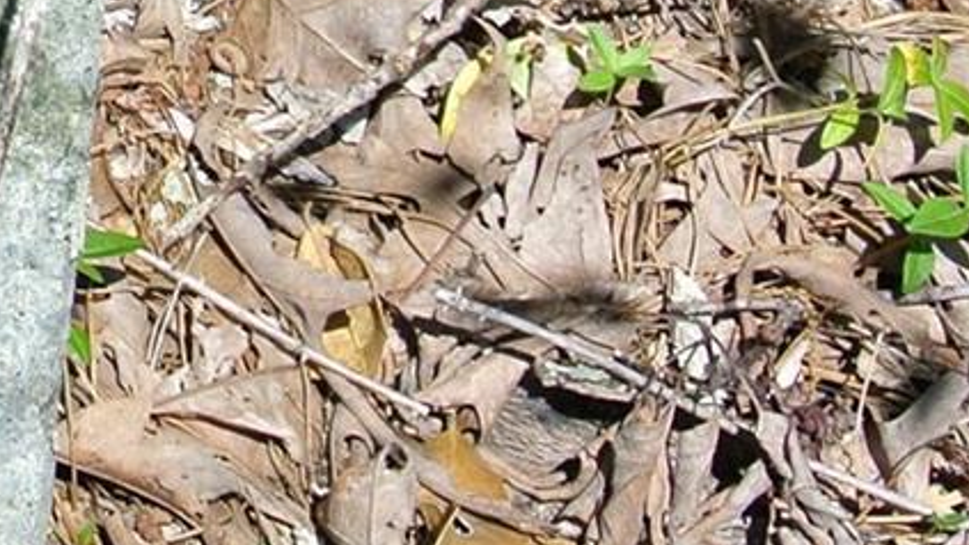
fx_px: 3520
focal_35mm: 137
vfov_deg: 8.8
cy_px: 103
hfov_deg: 14.4
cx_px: -570
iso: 100
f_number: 4.5
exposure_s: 1/640
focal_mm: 10
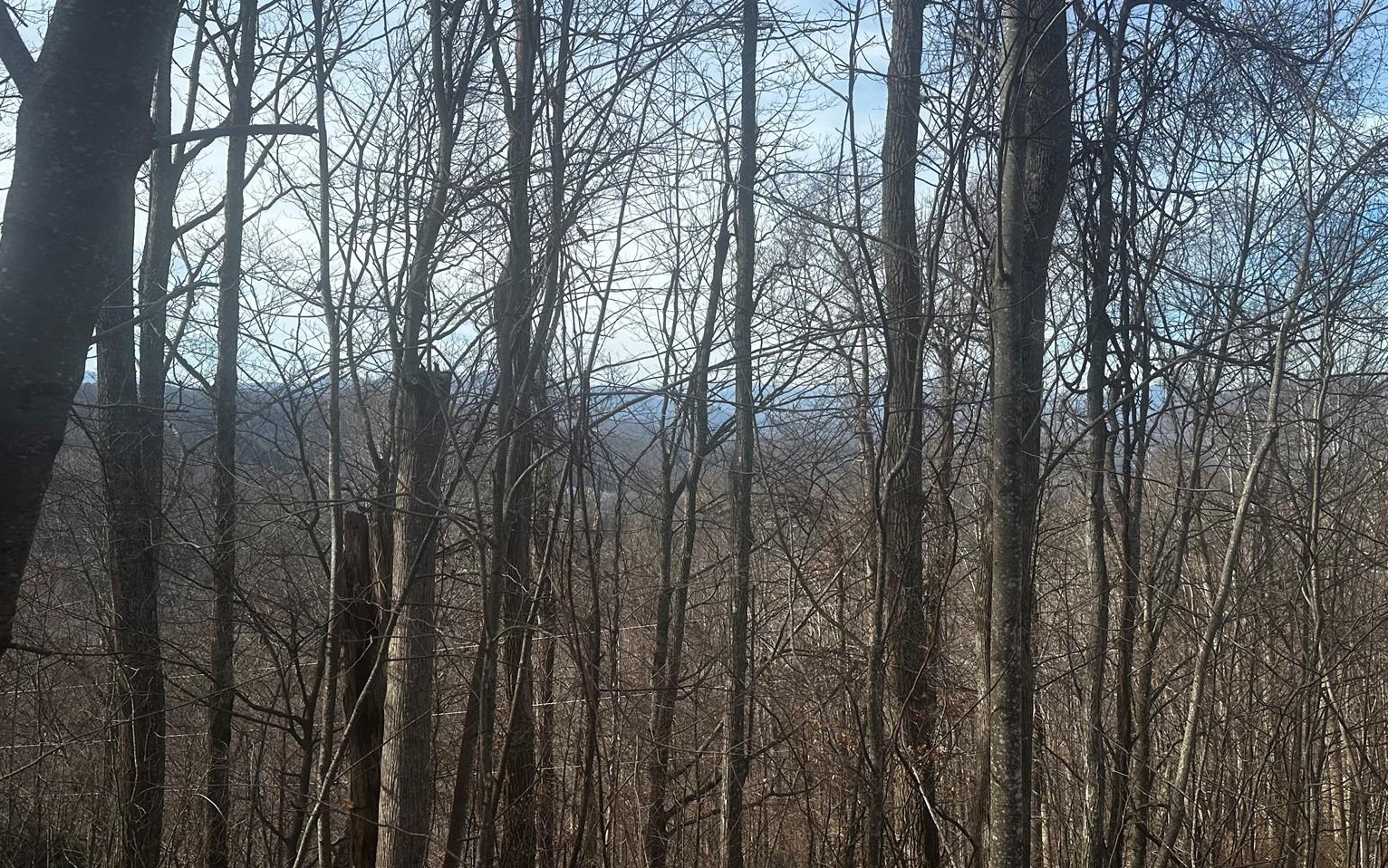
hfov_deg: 56.6
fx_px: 1286
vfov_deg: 37.2
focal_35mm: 34
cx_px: 774
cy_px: 363
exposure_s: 1/3058
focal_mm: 6.86
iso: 80
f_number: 1.78
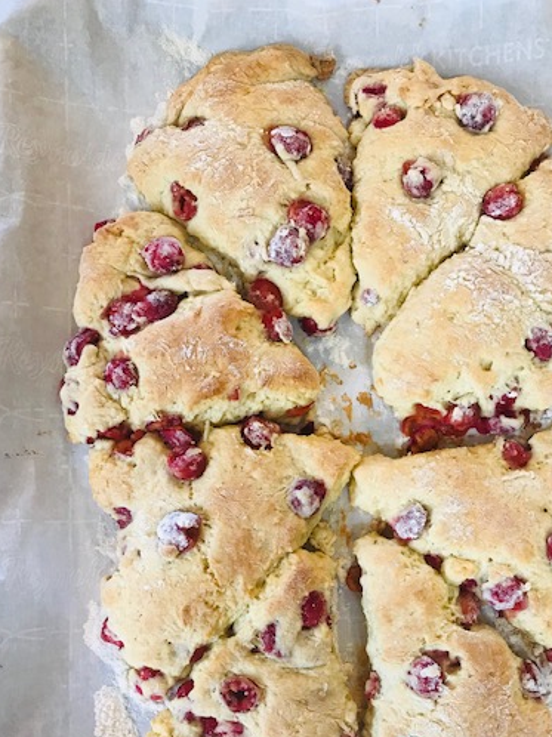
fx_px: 766
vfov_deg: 50.7
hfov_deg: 39.5
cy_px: 472
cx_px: 317
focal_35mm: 36
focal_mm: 3.99
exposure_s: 1/17
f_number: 1.8
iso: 40
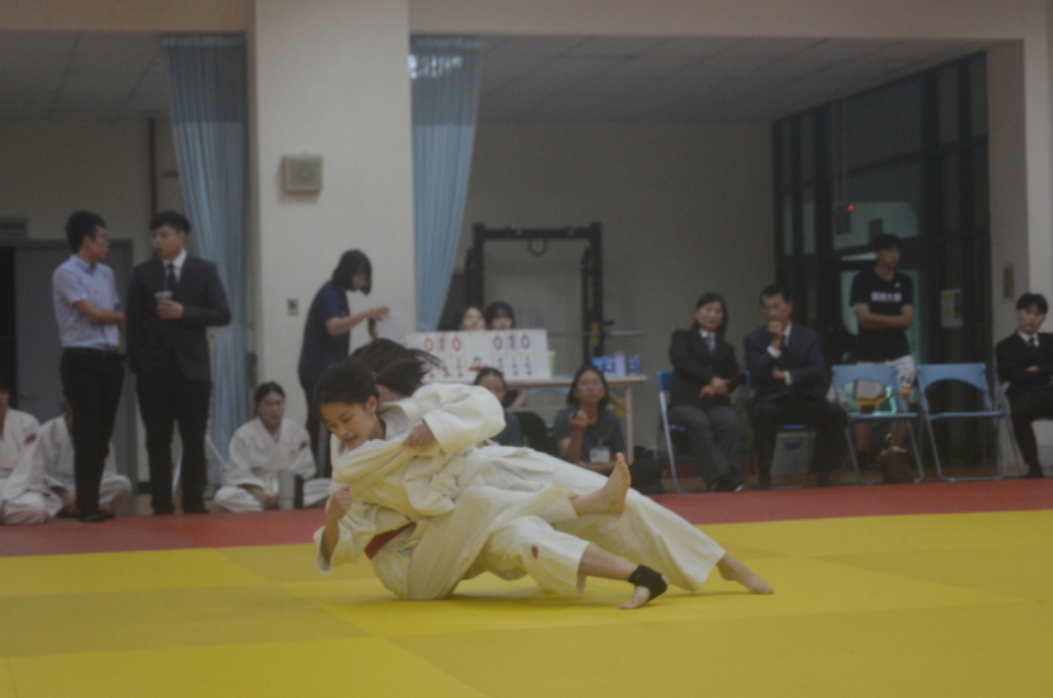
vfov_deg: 18.1
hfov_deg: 27.0
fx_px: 2190
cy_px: 349
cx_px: 526
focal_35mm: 75
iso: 1600
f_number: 4
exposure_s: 1/400
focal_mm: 50
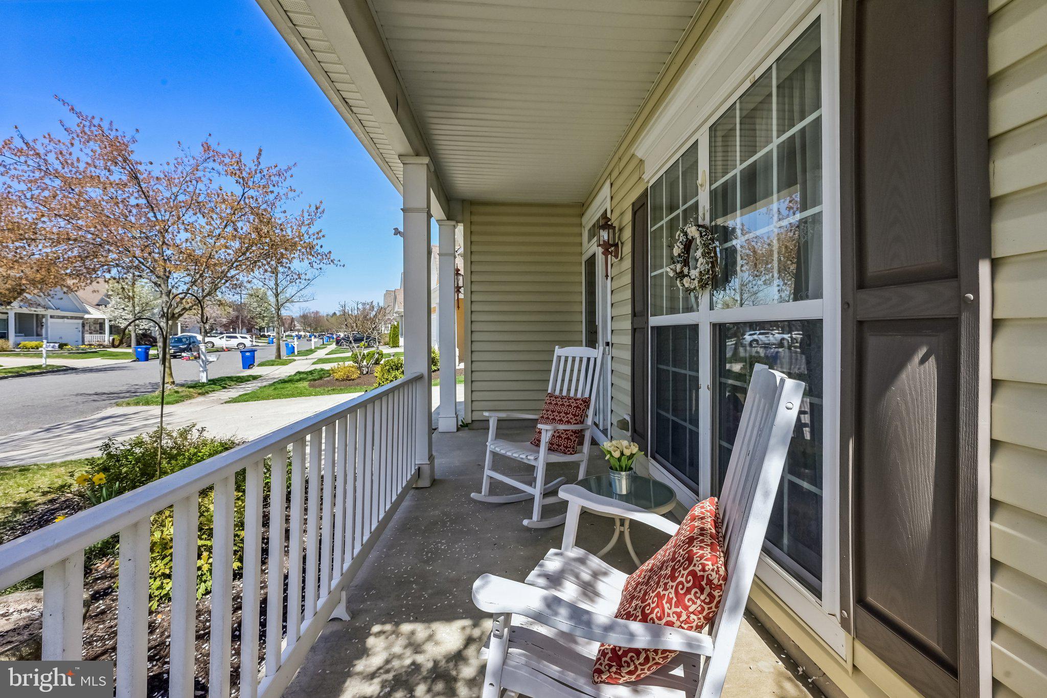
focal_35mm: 14
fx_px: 407
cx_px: 524
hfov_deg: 104.3
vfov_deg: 81.2
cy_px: 349
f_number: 11
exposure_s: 1/320
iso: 400
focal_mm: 14
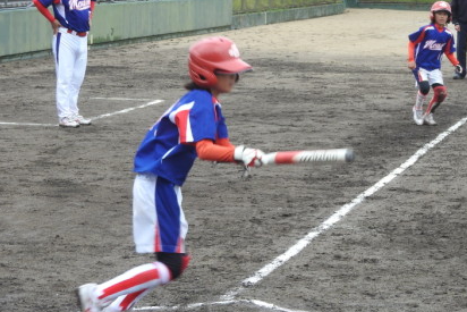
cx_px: 339
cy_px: 144
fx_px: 2258
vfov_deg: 7.9
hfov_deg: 11.8
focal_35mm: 174
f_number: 5
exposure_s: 1/100
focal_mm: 20.6
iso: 100
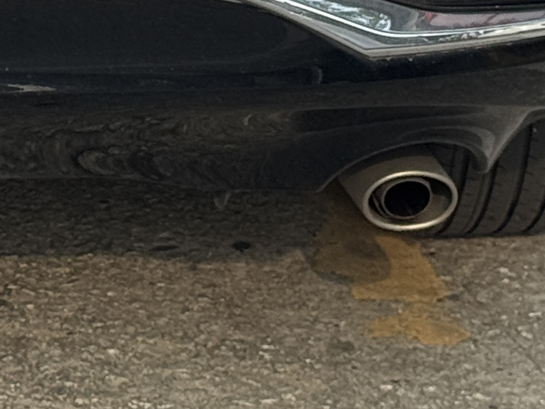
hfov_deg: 8.7
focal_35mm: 222
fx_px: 3495
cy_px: -475
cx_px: -224
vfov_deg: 6.5
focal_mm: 6.76
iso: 64
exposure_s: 1/1724
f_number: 1.78
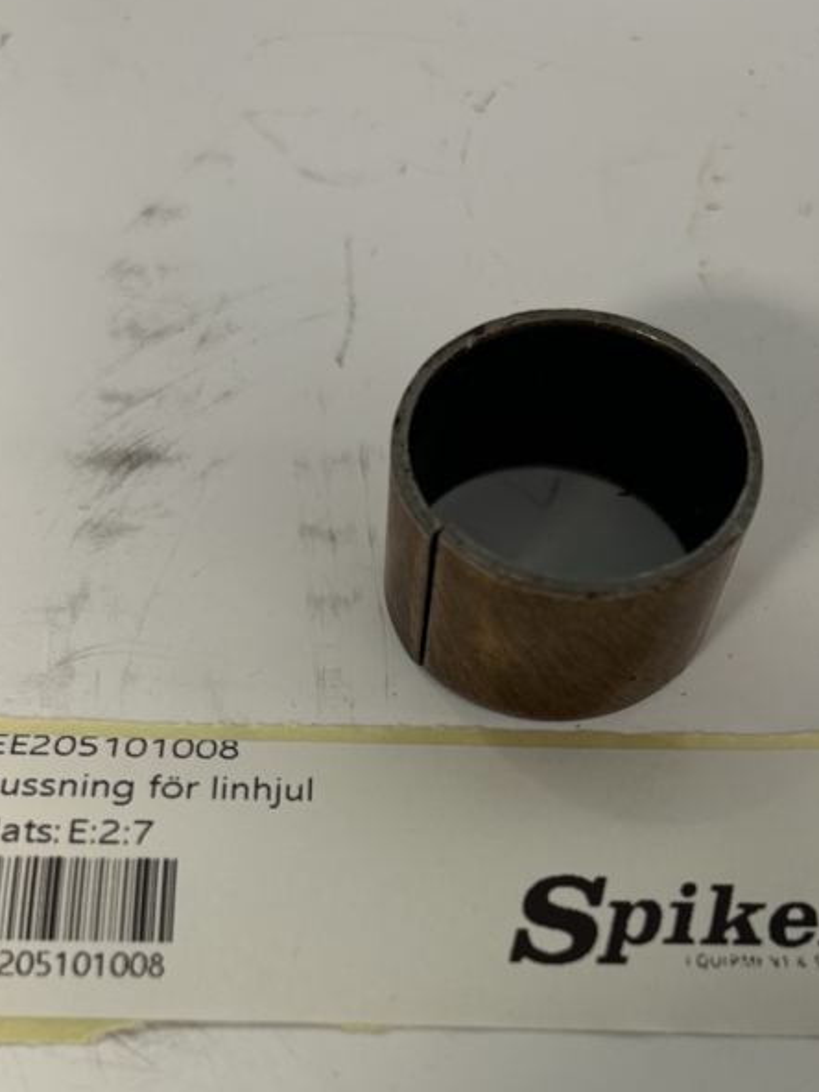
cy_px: 887
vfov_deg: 40.2
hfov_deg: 32.2
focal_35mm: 45
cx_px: 371
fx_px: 1420
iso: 100
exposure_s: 1/50
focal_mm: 5.7
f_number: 1.5
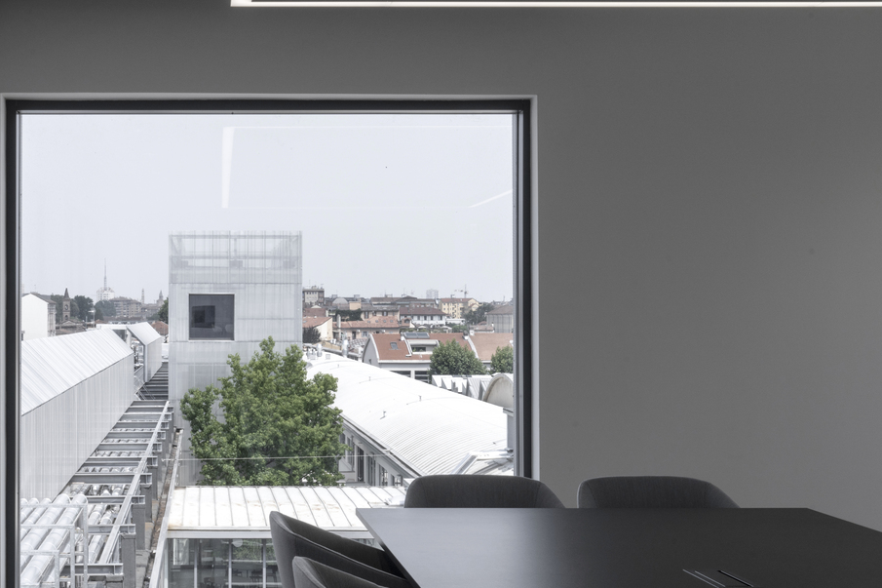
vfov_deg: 23.4
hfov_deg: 33.8
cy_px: 330
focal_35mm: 58
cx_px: 225
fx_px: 1421
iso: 200
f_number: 20
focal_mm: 35
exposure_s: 1/50
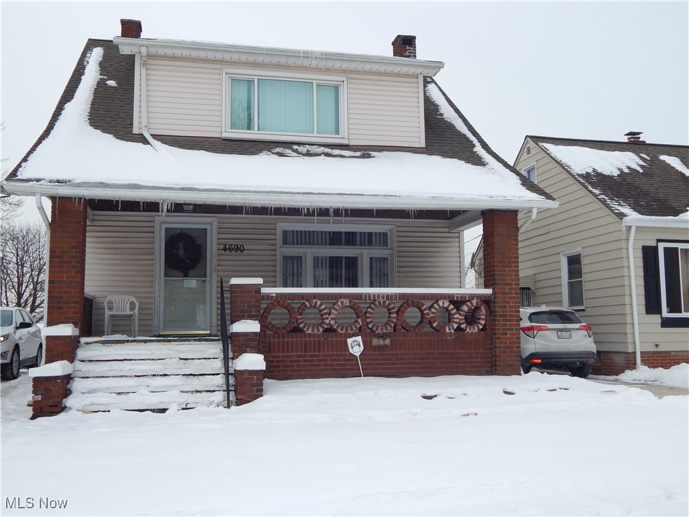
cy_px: 258
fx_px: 697
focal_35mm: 35
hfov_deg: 52.6
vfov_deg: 40.7
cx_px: 344
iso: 125
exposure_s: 1/1000
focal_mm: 6.1
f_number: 3.3
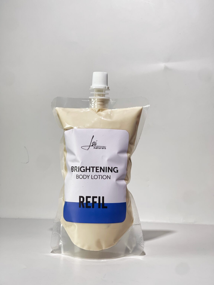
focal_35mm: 64
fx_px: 528
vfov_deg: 30.3
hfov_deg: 22.9
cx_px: 107
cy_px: 142
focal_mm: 7.5
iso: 32
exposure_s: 1/531
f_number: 2.2
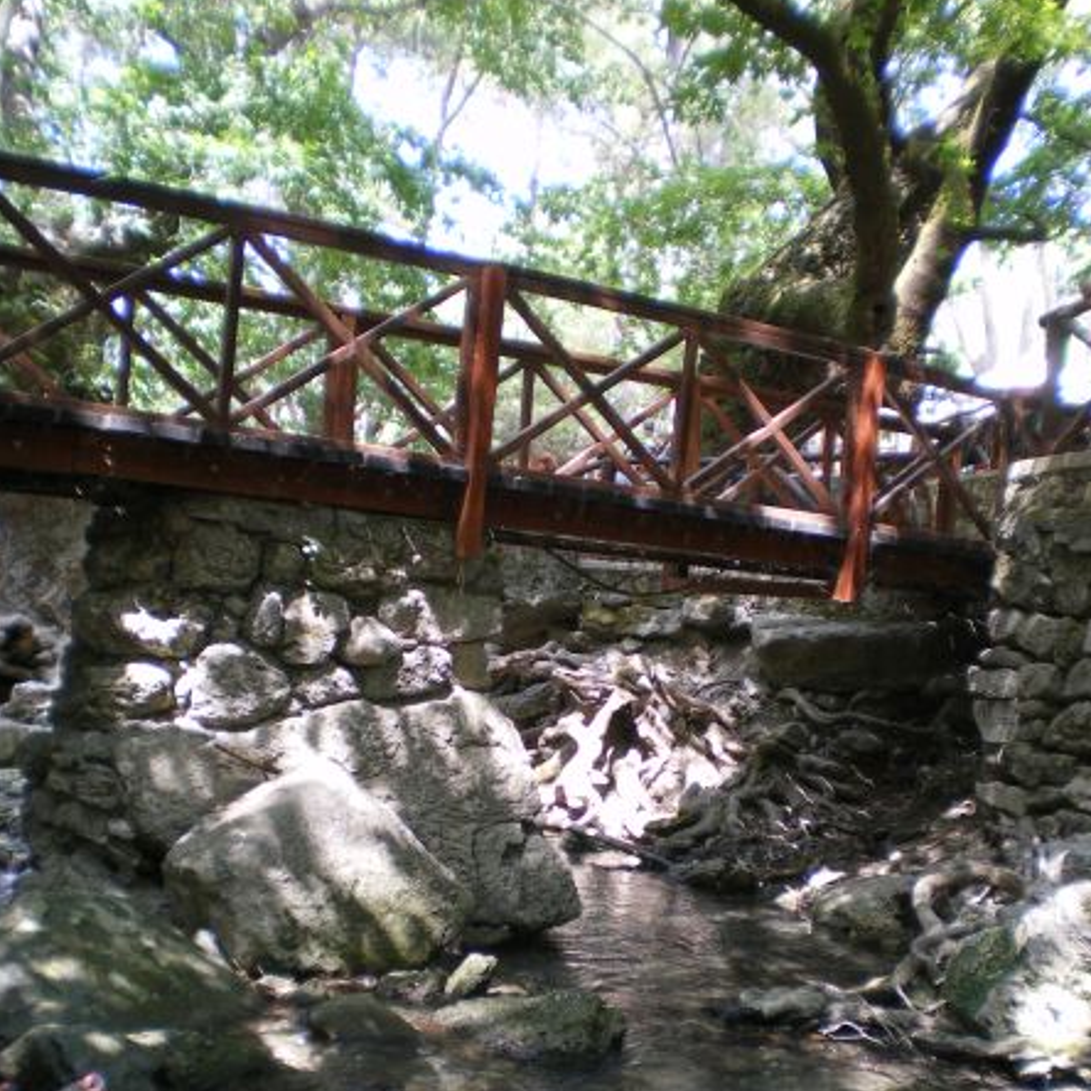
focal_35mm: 43
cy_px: 708
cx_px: 546
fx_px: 1533
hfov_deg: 39.2
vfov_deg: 38.8
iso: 100
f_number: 3.1
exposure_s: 1/50
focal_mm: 6.3
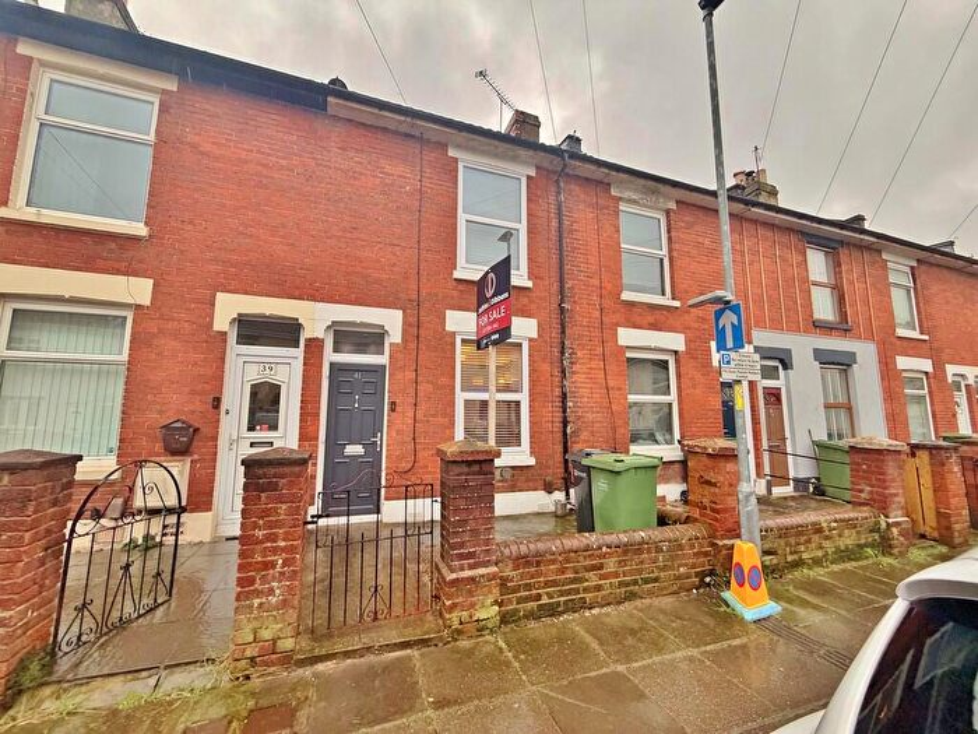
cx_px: 489
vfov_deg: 85.7
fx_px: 396
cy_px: 367
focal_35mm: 14
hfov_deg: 102.1
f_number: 2.2
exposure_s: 1/121
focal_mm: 2.22
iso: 320
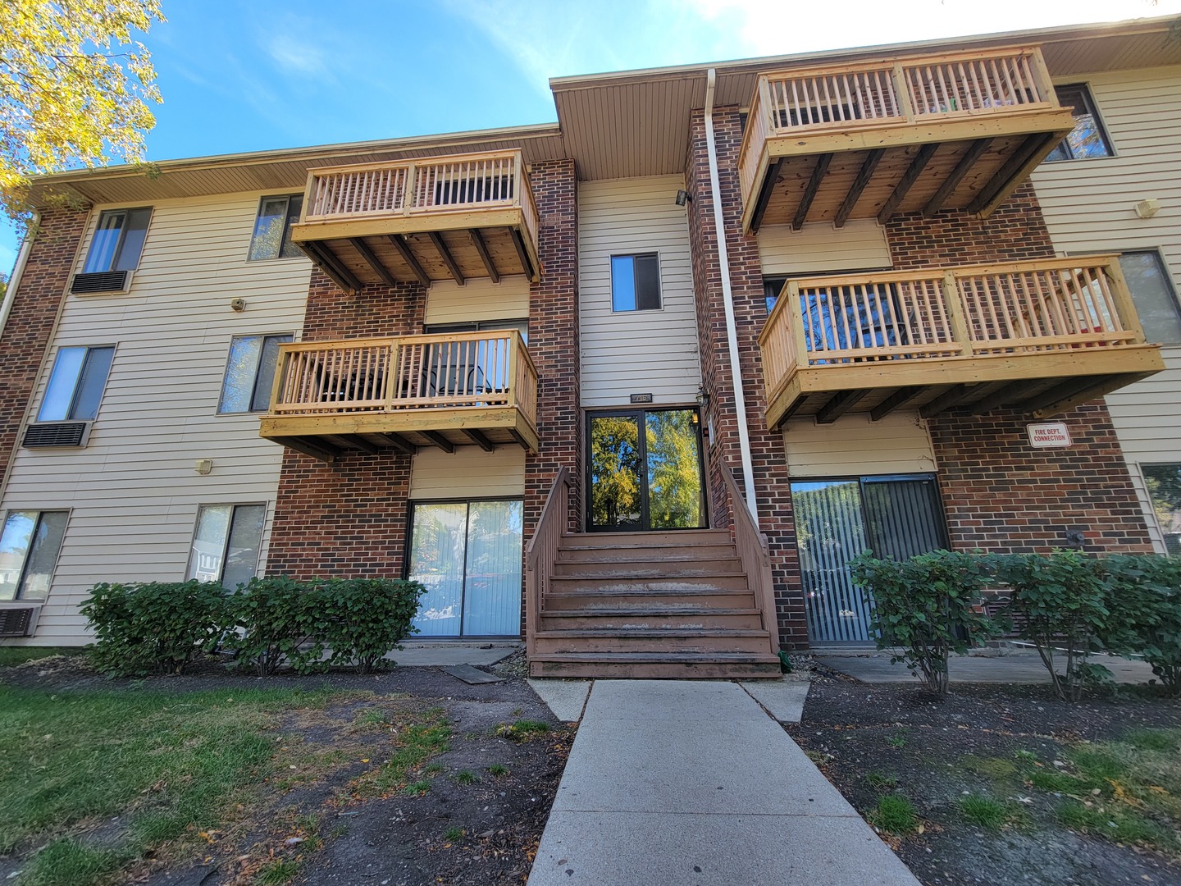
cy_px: 443
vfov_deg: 89.9
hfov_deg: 106.2
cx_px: 590
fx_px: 444
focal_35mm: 13
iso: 50
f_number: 2.2
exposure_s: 1/257
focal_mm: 2.2
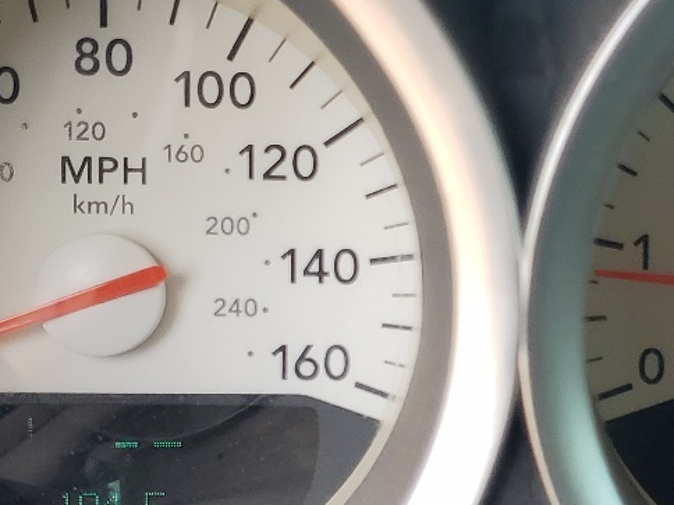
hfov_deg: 22.5
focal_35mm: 86
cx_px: 514
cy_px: 277
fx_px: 1674
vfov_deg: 17.2
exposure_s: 1/244
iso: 50
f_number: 1.5
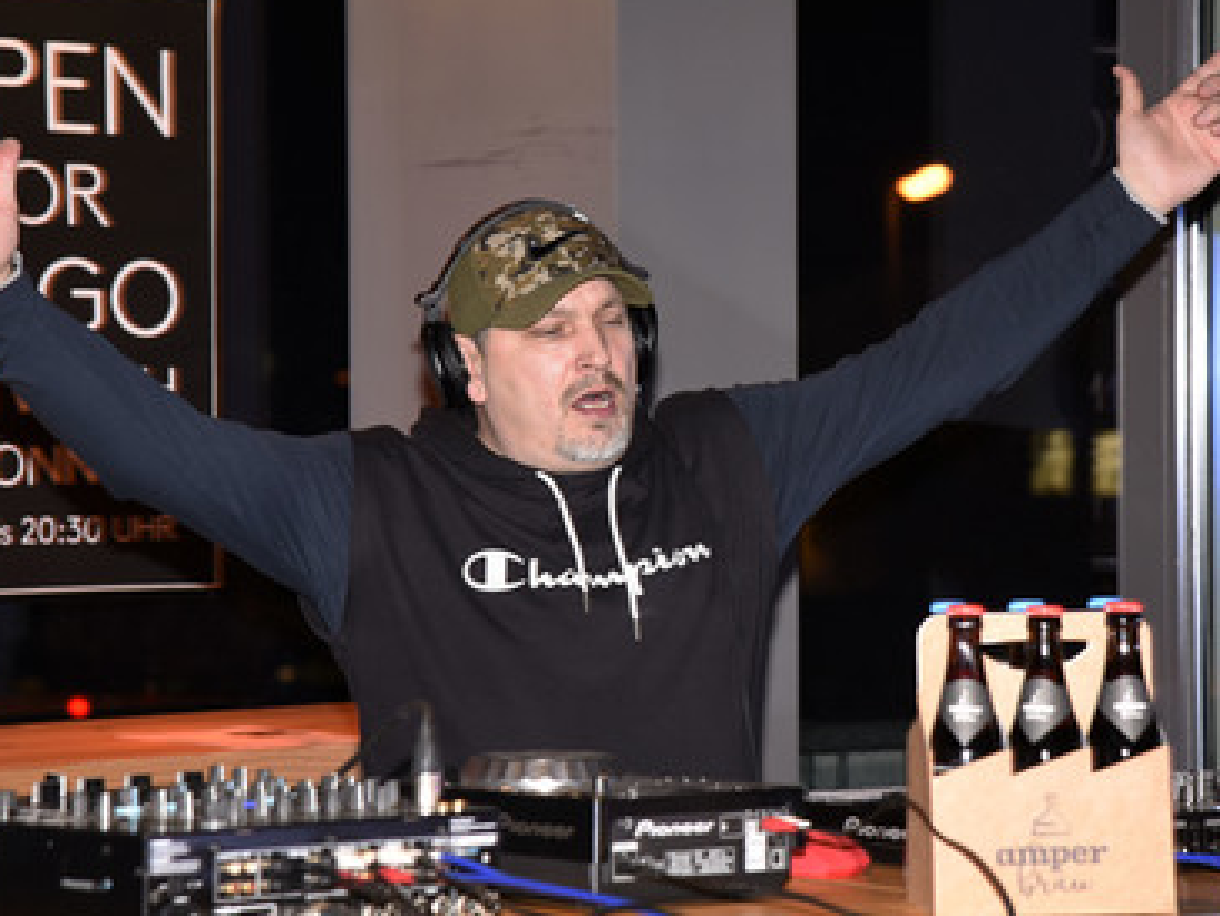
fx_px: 4689
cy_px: 455
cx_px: 627
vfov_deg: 11.2
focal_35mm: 133
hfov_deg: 14.8
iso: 2000
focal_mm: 112
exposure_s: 1/50
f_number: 6.3
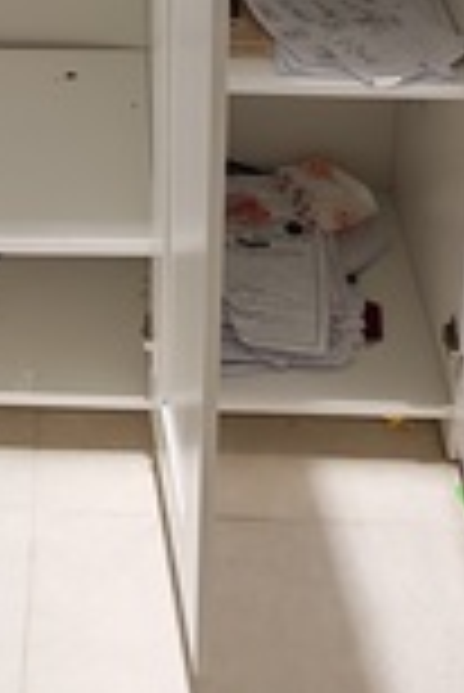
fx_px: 1427
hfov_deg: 18.1
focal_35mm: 74
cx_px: 20
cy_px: -304
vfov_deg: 22.9
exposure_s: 1/60
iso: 320
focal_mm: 6.83
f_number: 2
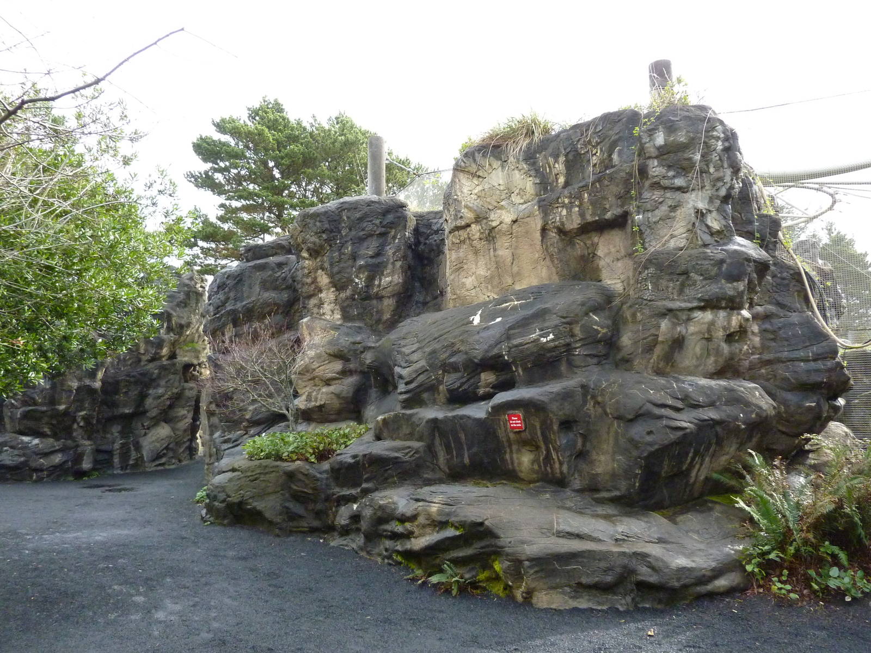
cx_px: 436
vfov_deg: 54.9
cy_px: 326
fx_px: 629
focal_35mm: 25
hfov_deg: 69.4
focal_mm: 4.1
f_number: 3.3
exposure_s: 1/400
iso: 400
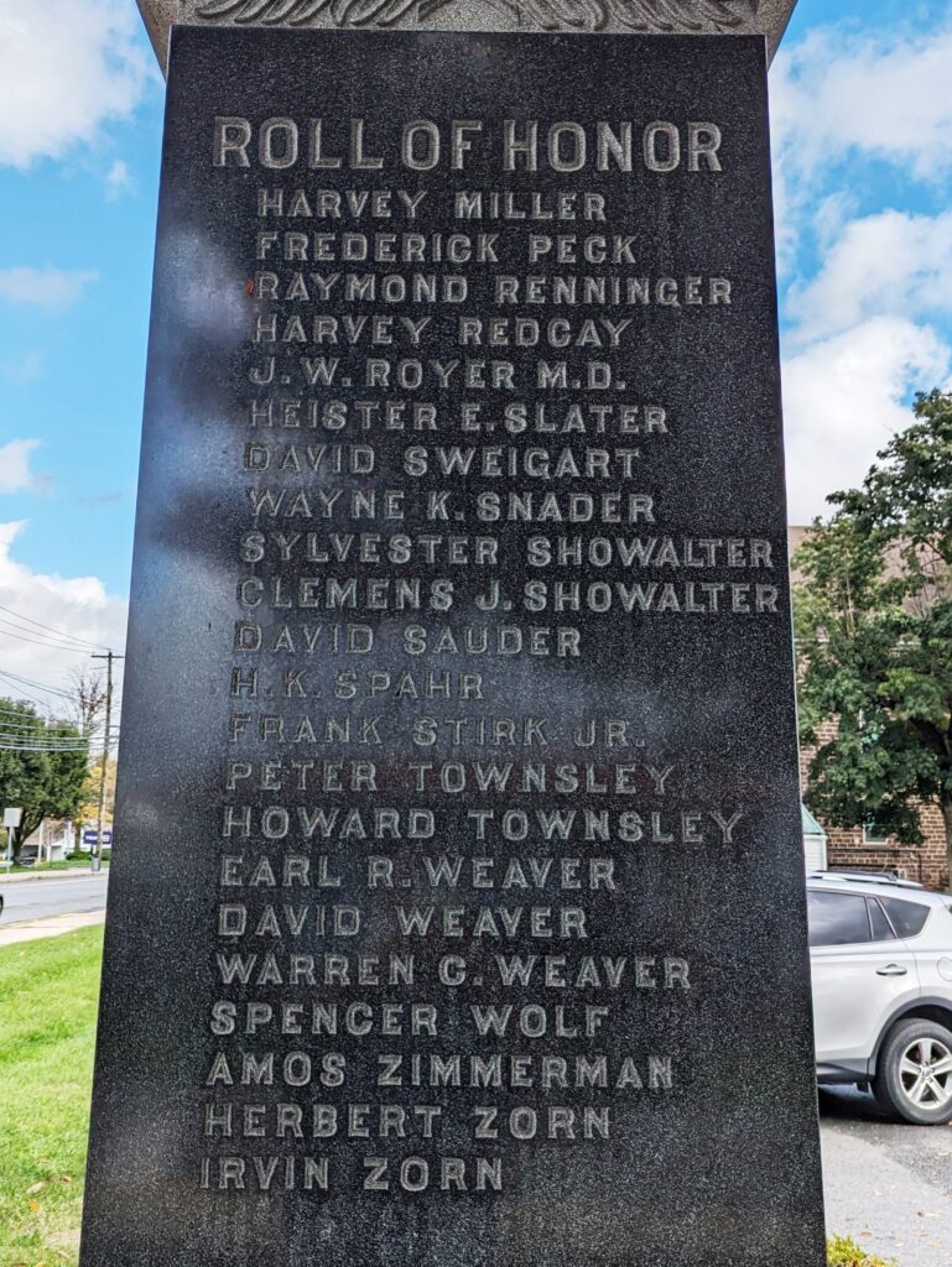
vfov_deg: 71.6
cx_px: 476
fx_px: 879
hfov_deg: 56.9
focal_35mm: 24
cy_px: 634
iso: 44
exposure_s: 1/1919
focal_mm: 6.81
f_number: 1.85
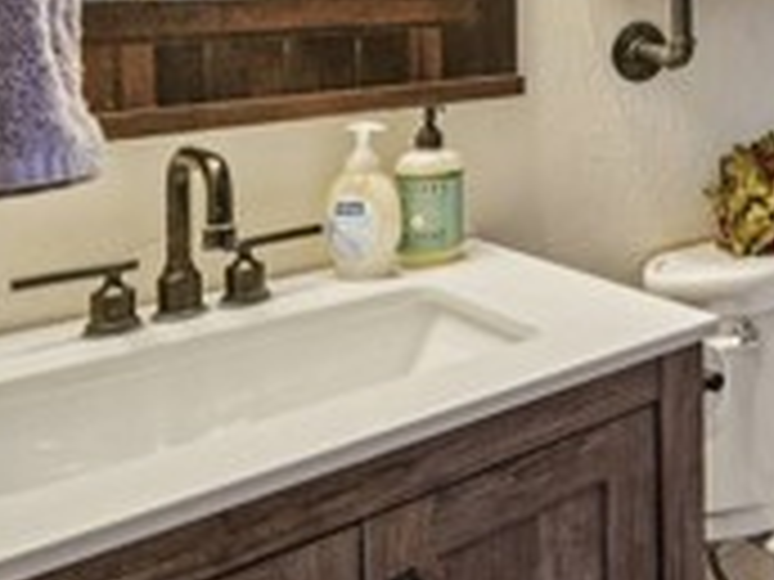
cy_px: -27
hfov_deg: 32.3
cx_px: 1022
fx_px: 961
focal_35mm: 43
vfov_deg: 30.7
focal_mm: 12
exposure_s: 1/2
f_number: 9
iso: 400
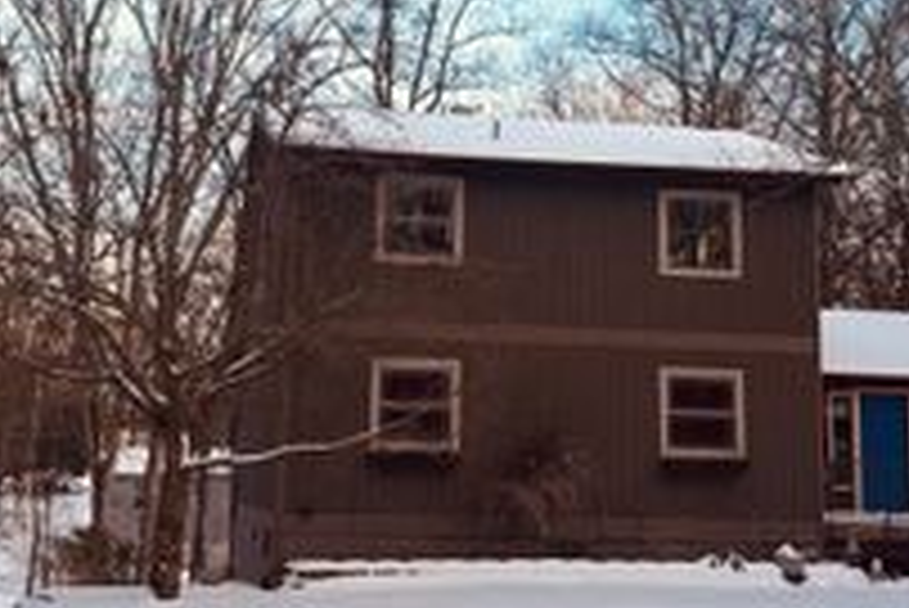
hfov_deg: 30.1
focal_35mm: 67
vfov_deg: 20.2
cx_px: 472
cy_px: 160
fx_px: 1693
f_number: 1.6
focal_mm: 5.96
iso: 50
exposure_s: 1/641
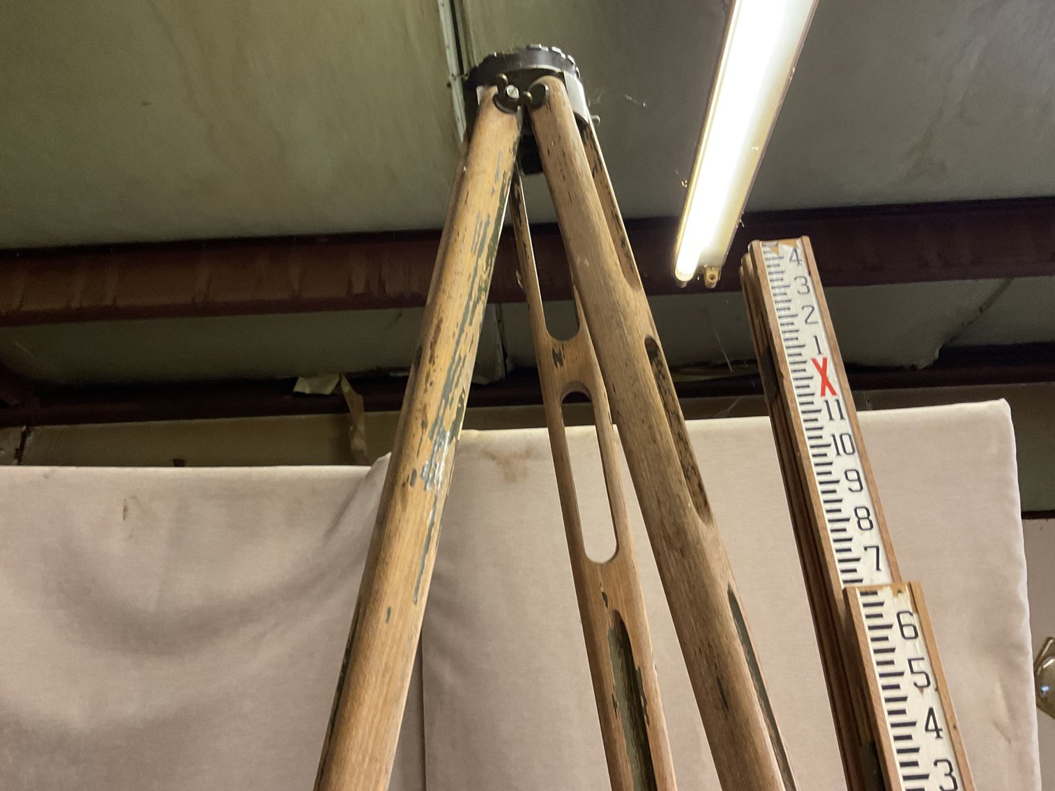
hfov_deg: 61.7
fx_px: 884
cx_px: 528
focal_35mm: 29
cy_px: 396
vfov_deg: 48.2
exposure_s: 1/40
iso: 250
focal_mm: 3
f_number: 1.8
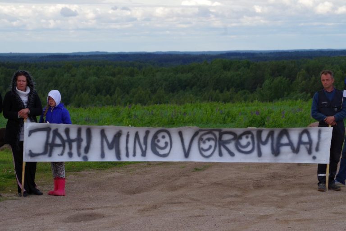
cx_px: 173
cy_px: 116
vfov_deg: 8.7
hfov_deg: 13.1
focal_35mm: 157
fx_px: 1509
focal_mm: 105
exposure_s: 1/160
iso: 200
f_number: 9
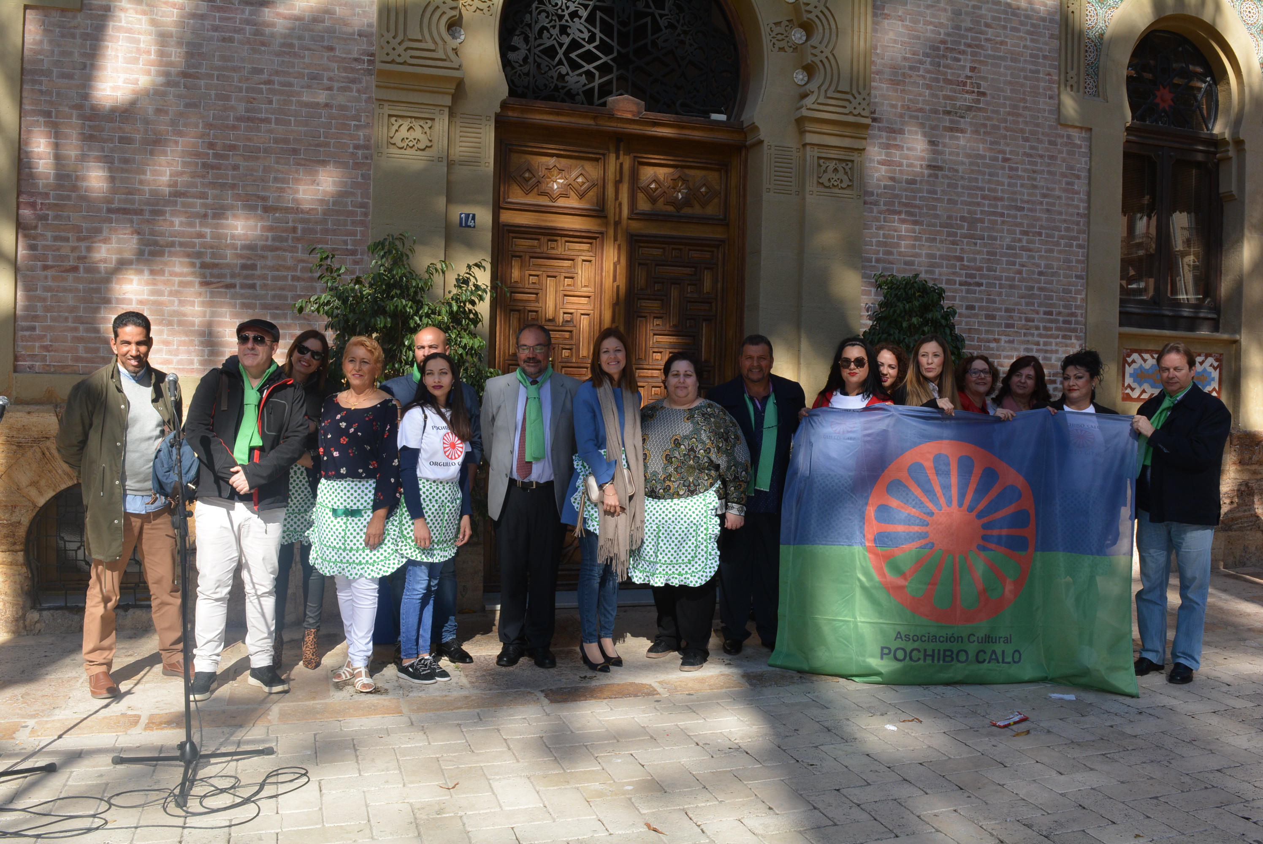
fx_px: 1106
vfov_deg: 41.8
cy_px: 422
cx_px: 632
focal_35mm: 32
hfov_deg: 59.5
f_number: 13
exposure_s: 1/200
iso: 400
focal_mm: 21
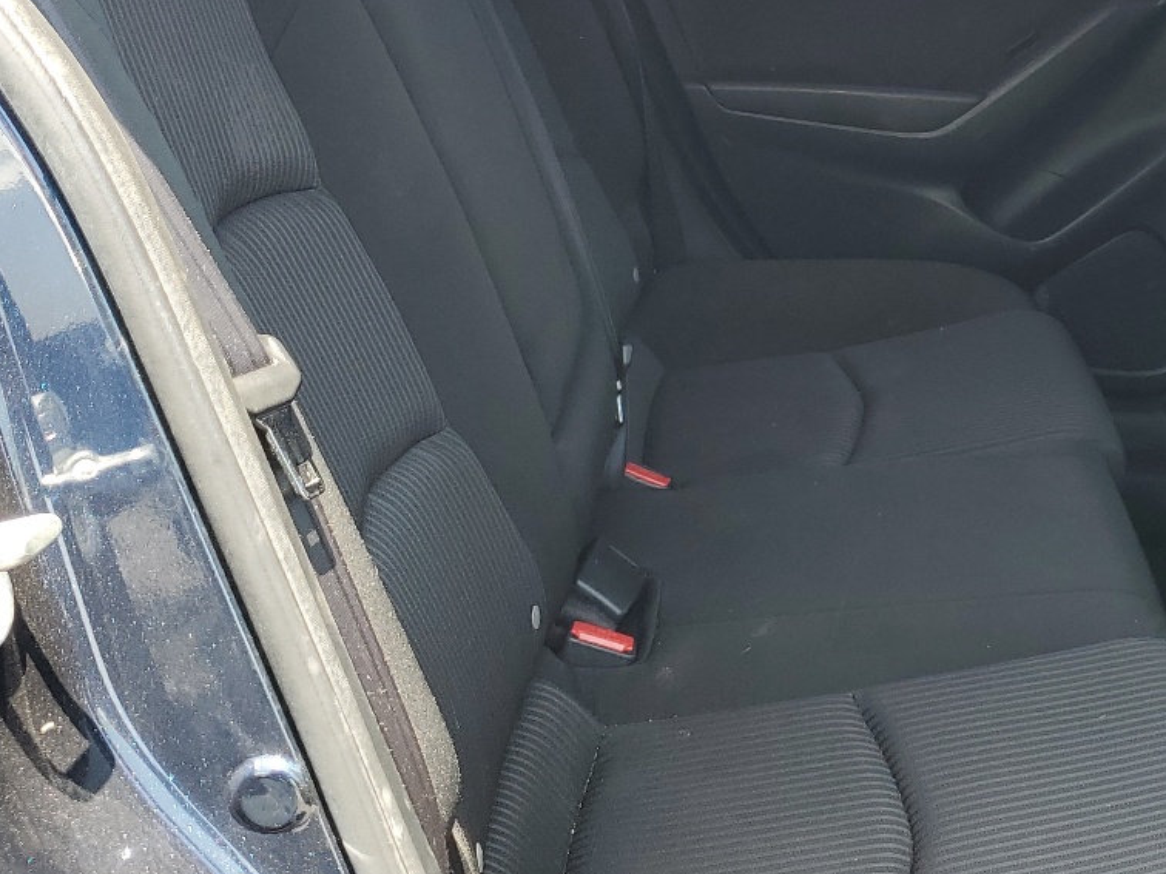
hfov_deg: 33.6
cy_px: 342
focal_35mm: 55
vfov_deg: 26.5
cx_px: 975
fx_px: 1853
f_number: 1.5
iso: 50
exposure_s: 1/167
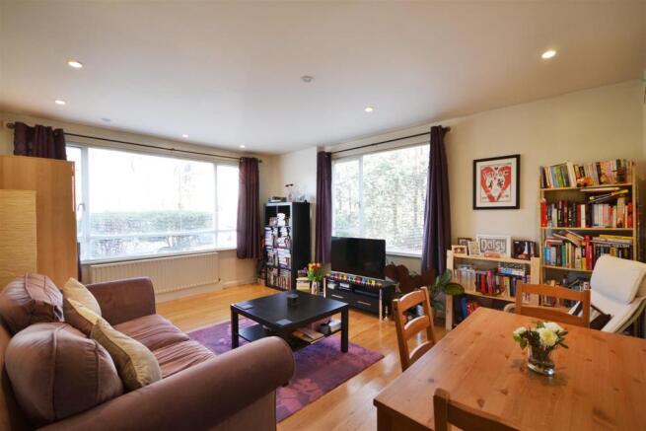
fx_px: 269
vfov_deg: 77.4
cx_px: 323
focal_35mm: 15
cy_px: 216
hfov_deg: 100.4
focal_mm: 10
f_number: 4
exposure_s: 1/20
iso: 100
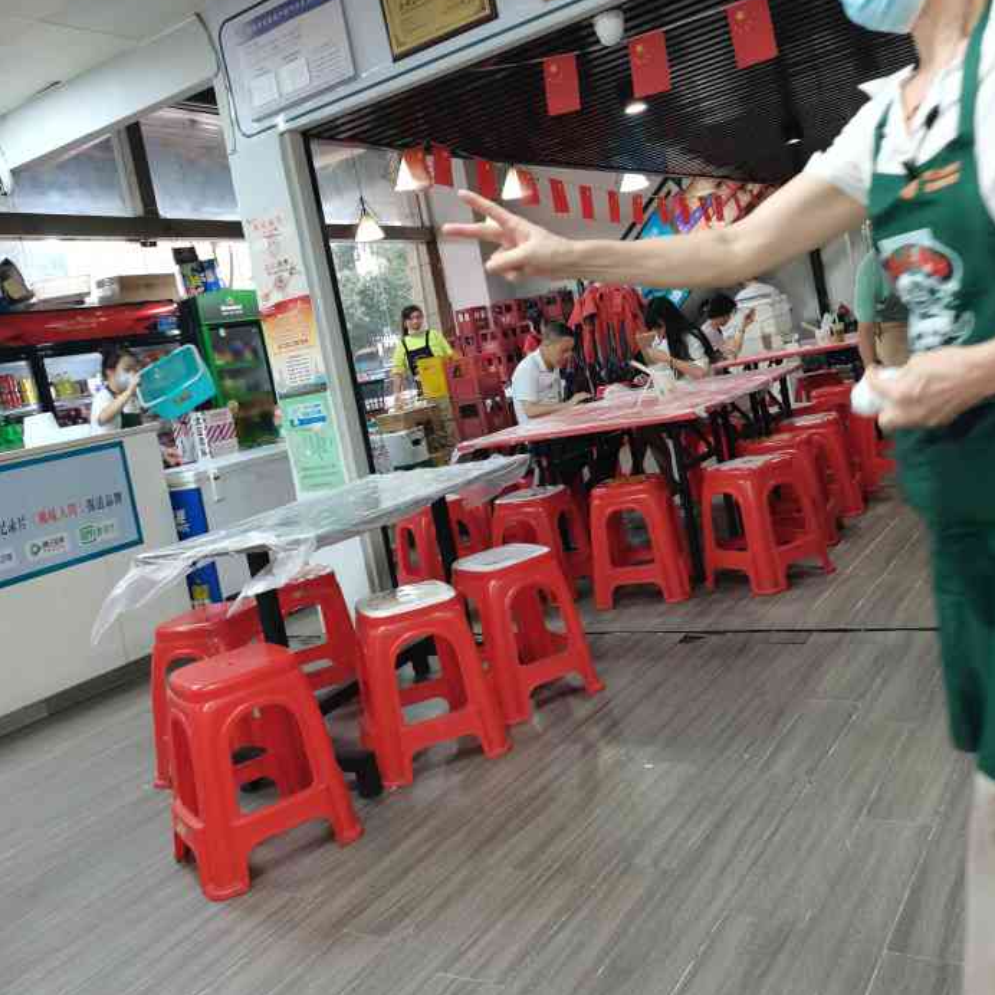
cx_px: 502
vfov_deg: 52.2
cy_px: 395
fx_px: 1008
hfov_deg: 52.5
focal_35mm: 31
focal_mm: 5.58
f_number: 1.8
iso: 400
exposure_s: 1/50
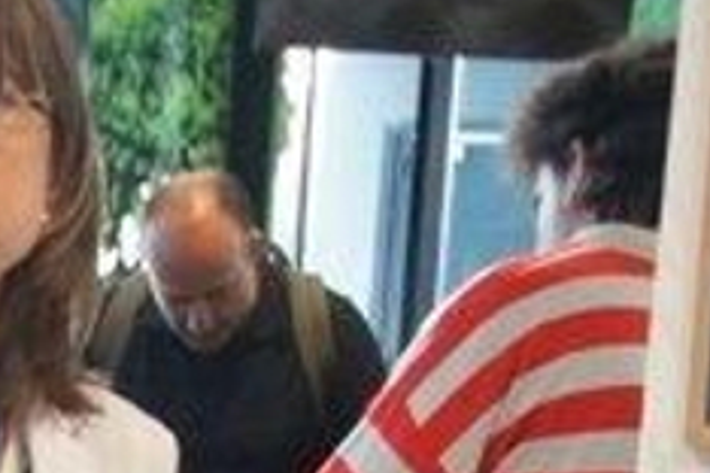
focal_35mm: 174
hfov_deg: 11.3
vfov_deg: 7.1
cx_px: -361
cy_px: 1410
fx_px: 3440
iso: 1600
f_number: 4
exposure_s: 1/100
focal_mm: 17
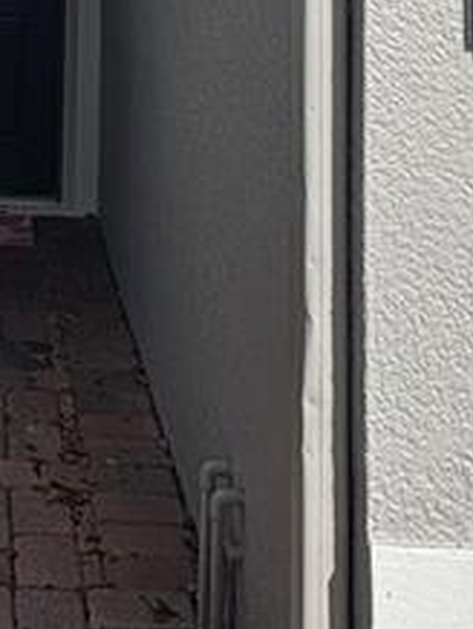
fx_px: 1400
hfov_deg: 18.4
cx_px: -49
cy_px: -263
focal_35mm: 77
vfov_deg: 21.9
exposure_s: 1/2770
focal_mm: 2.22
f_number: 2.2
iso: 50
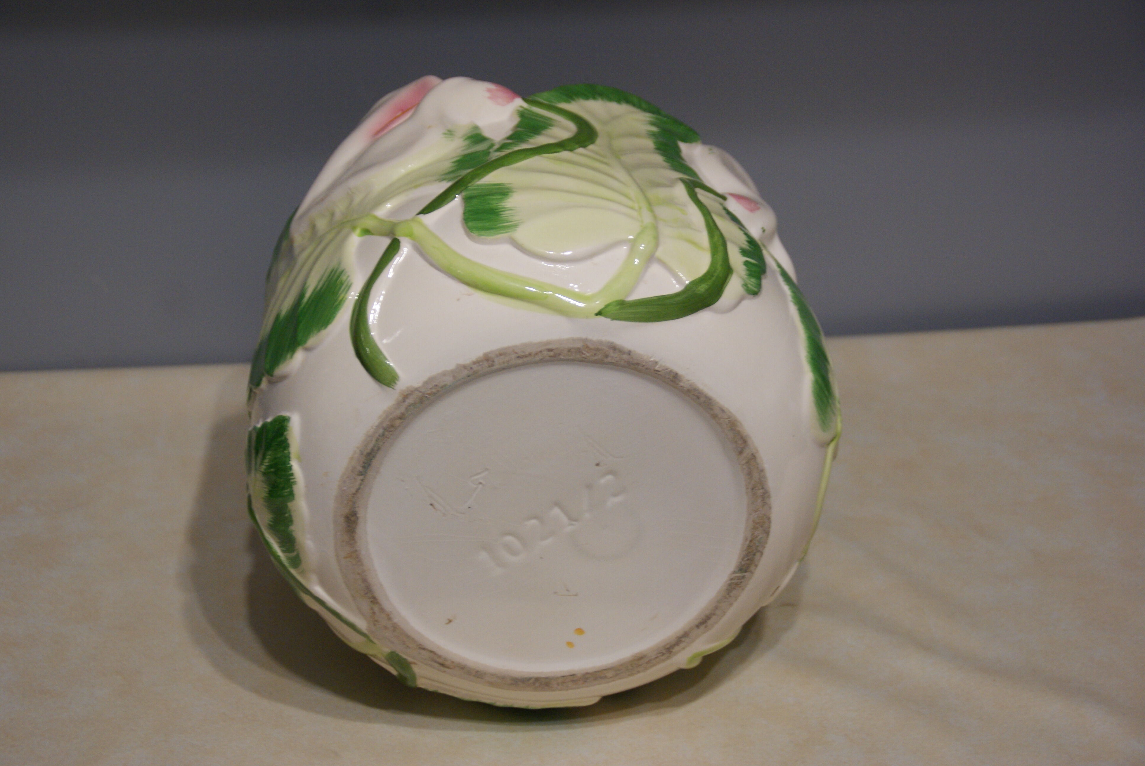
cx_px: 572
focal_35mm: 68
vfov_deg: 20.2
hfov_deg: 29.8
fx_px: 2149
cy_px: 383
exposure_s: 1/13
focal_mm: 45
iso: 400
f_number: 4.5
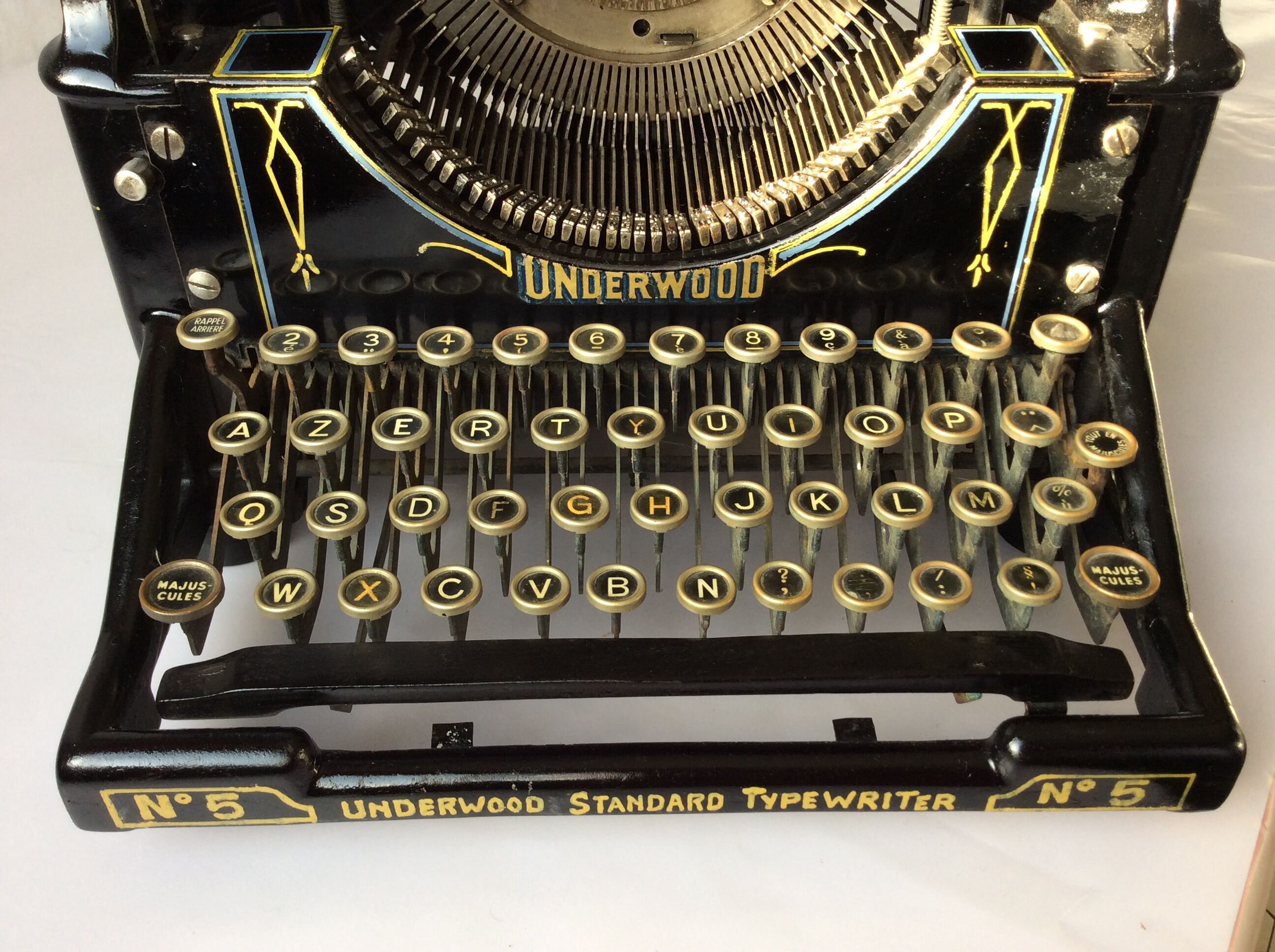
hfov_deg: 56.9
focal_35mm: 32
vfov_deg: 44.1
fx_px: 1177
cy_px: 476
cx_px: 638
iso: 32
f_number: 2.4
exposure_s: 1/50
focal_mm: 3.3
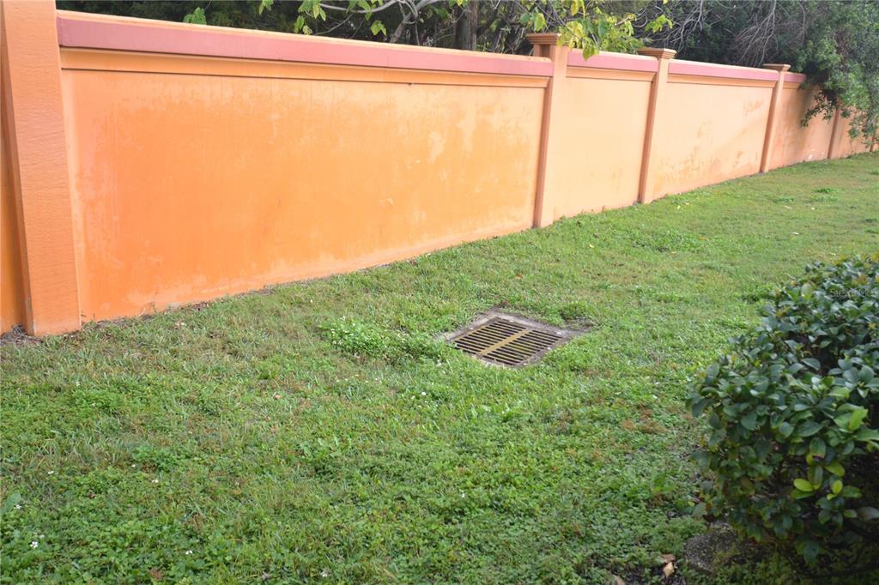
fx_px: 732
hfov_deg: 61.9
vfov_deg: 43.6
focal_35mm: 30
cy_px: 292
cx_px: 440
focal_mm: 20
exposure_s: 1/125
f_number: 5.6
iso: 110
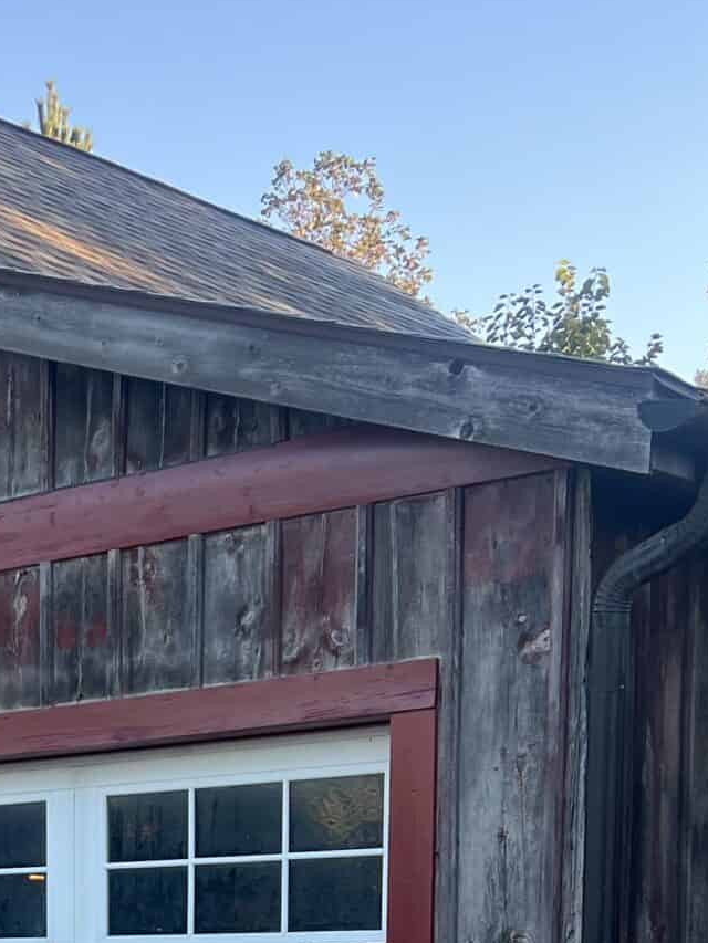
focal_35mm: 78
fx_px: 2127
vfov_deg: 22.9
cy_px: 1142
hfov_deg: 18.0
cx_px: -137
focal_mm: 5.7
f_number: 1.5
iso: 50
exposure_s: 1/344
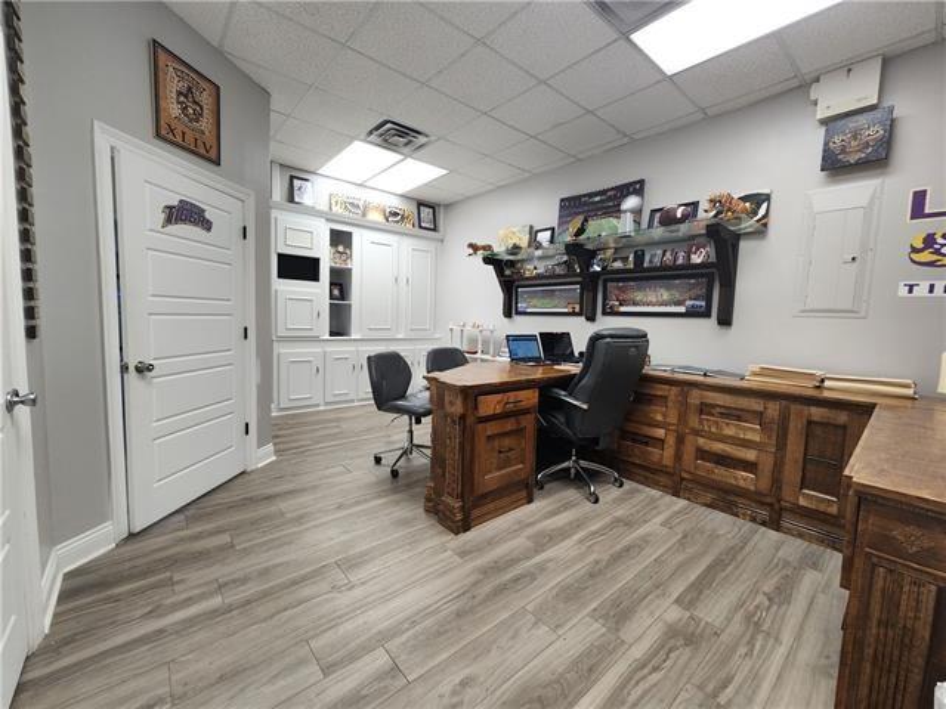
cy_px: 354
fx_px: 355
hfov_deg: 106.2
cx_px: 473
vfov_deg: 89.9
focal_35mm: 13
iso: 80
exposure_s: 1/60
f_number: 2.2
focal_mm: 2.2
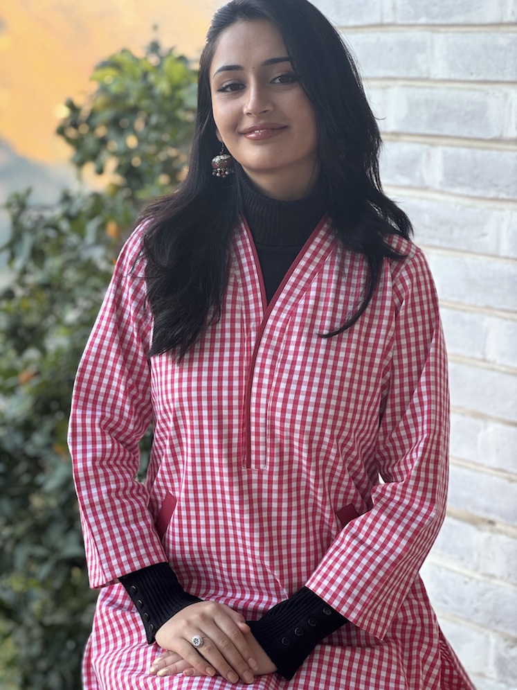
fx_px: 1533
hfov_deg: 19.1
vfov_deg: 25.3
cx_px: 258
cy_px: 345
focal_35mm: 77
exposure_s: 1/99
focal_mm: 9
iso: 100
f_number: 2.8
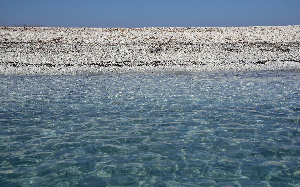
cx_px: 150
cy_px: 90
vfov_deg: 28.6
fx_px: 368
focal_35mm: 45
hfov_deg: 44.4
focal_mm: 44
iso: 200
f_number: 11
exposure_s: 1/400
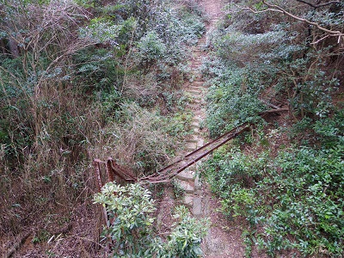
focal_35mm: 23
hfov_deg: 73.9
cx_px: 172
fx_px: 229
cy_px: 129
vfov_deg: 58.9
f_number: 2.8
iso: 400
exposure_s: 1/40
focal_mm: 5
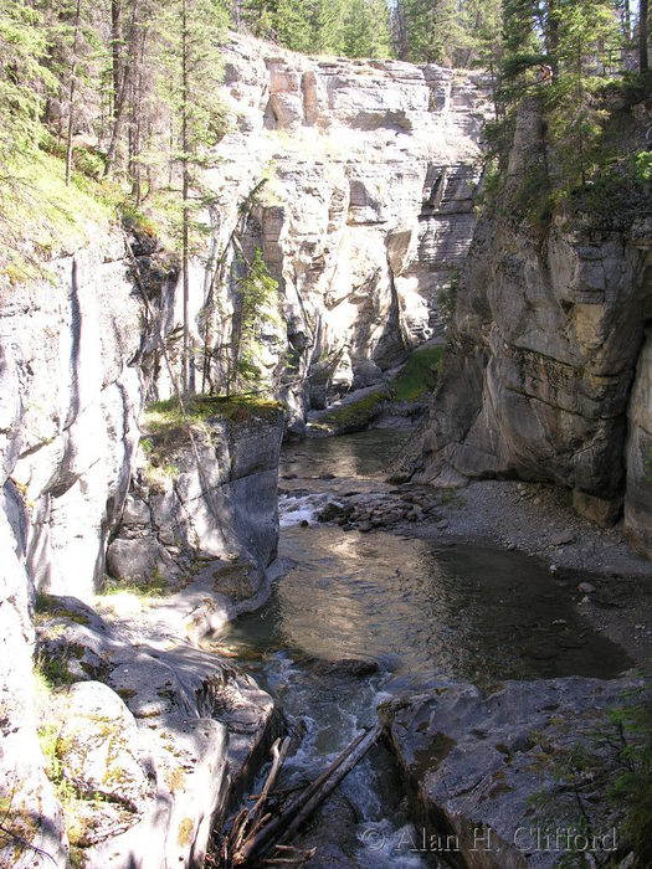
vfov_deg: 52.6
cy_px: 434
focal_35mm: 35
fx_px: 879
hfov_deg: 40.7
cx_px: 326
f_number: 3.6
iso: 50
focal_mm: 8.9
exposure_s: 1/70
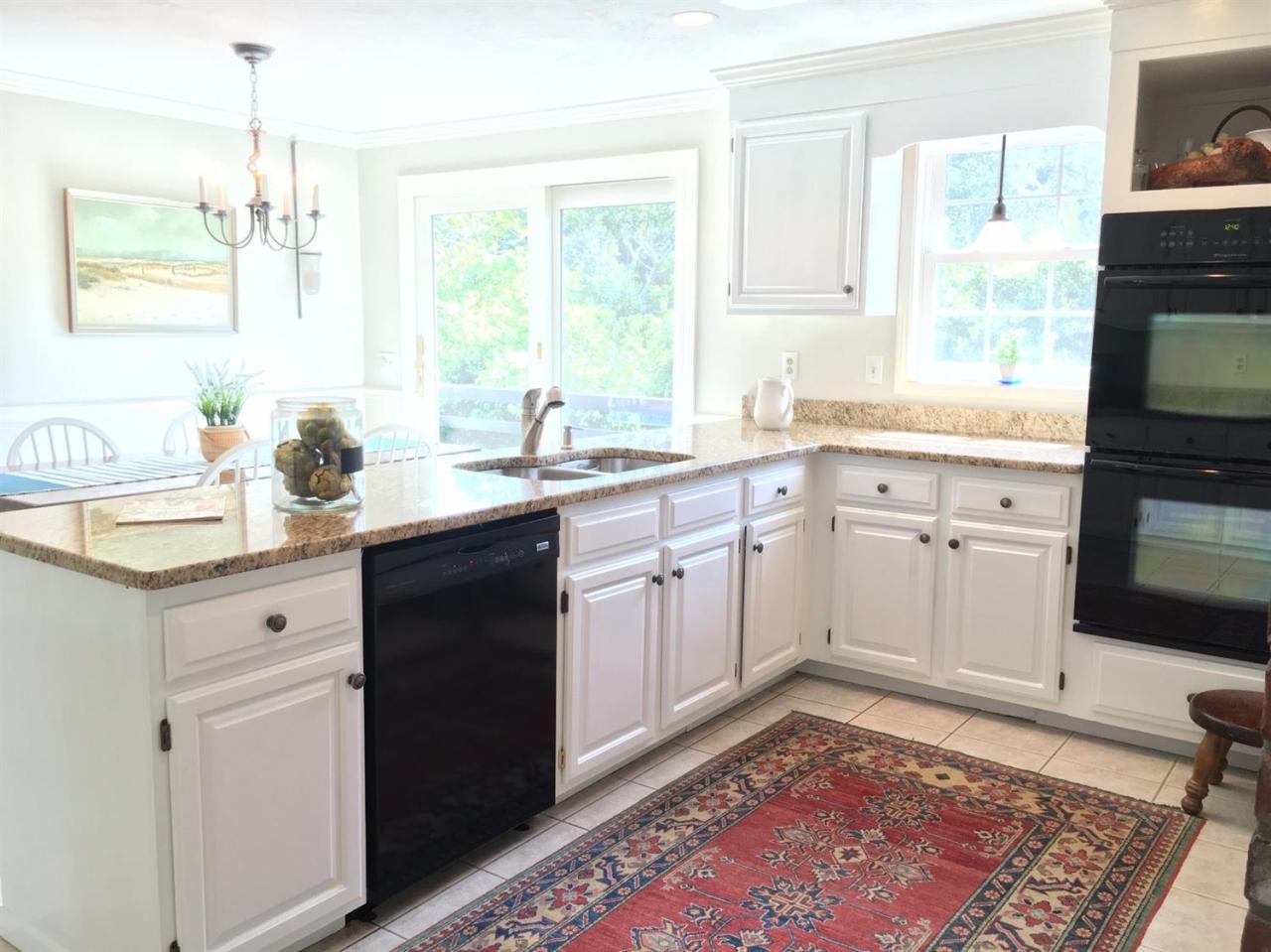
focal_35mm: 29
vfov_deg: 48.2
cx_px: 636
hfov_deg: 61.7
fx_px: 1064
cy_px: 476
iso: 40
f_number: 2.2
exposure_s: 1/30
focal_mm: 4.15
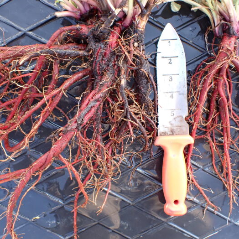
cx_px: 104
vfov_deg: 46.0
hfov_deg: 45.9
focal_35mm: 36
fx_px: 281
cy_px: 119
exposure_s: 1/125
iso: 200
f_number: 3.2
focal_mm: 5.4
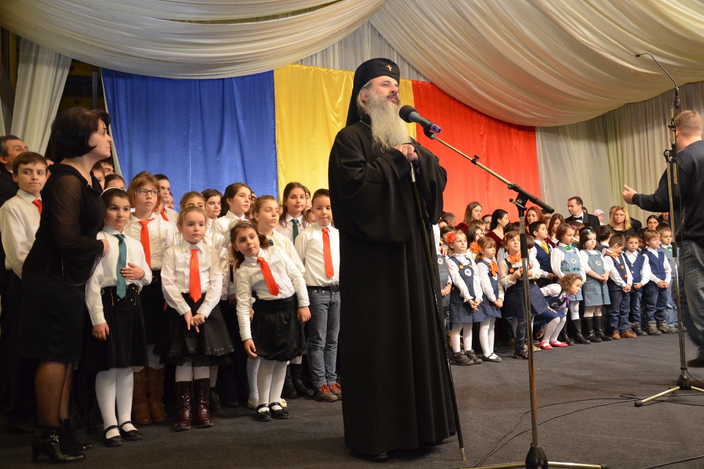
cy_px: 234
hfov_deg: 59.5
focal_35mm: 32
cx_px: 352
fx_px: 616
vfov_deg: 41.7
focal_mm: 21
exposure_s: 1/60
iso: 1400
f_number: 4
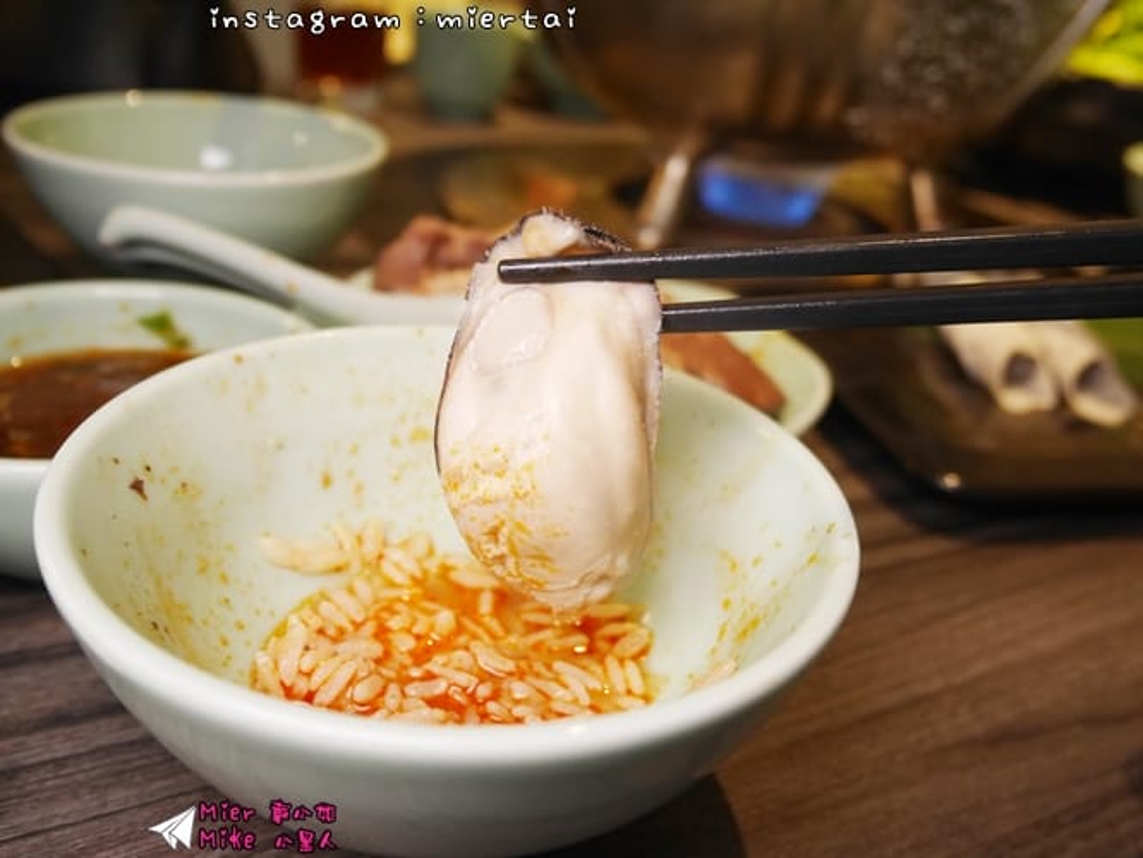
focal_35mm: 32
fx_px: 1057
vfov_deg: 44.2
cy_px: 429
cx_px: 572
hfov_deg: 56.8
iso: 1250
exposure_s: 1/60
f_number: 3.9
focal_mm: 16
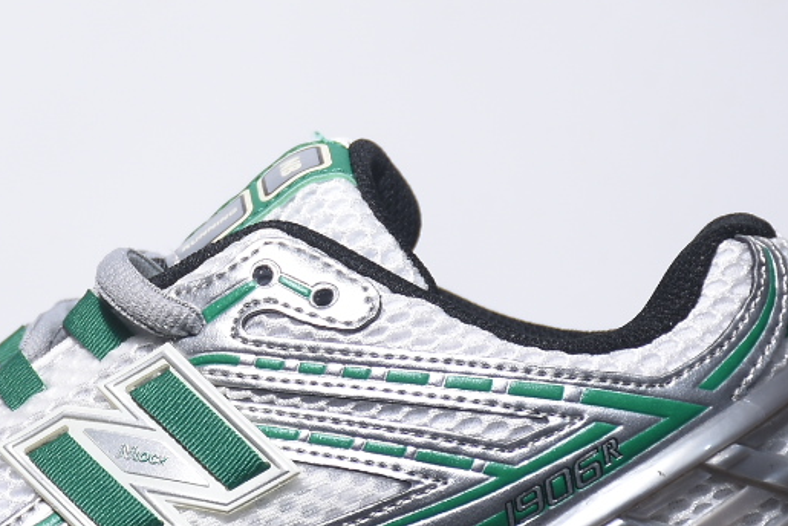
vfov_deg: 5.2
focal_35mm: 264
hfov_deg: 7.8
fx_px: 5782
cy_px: 229
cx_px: 182
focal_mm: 56
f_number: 5.6
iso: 100
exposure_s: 1/20
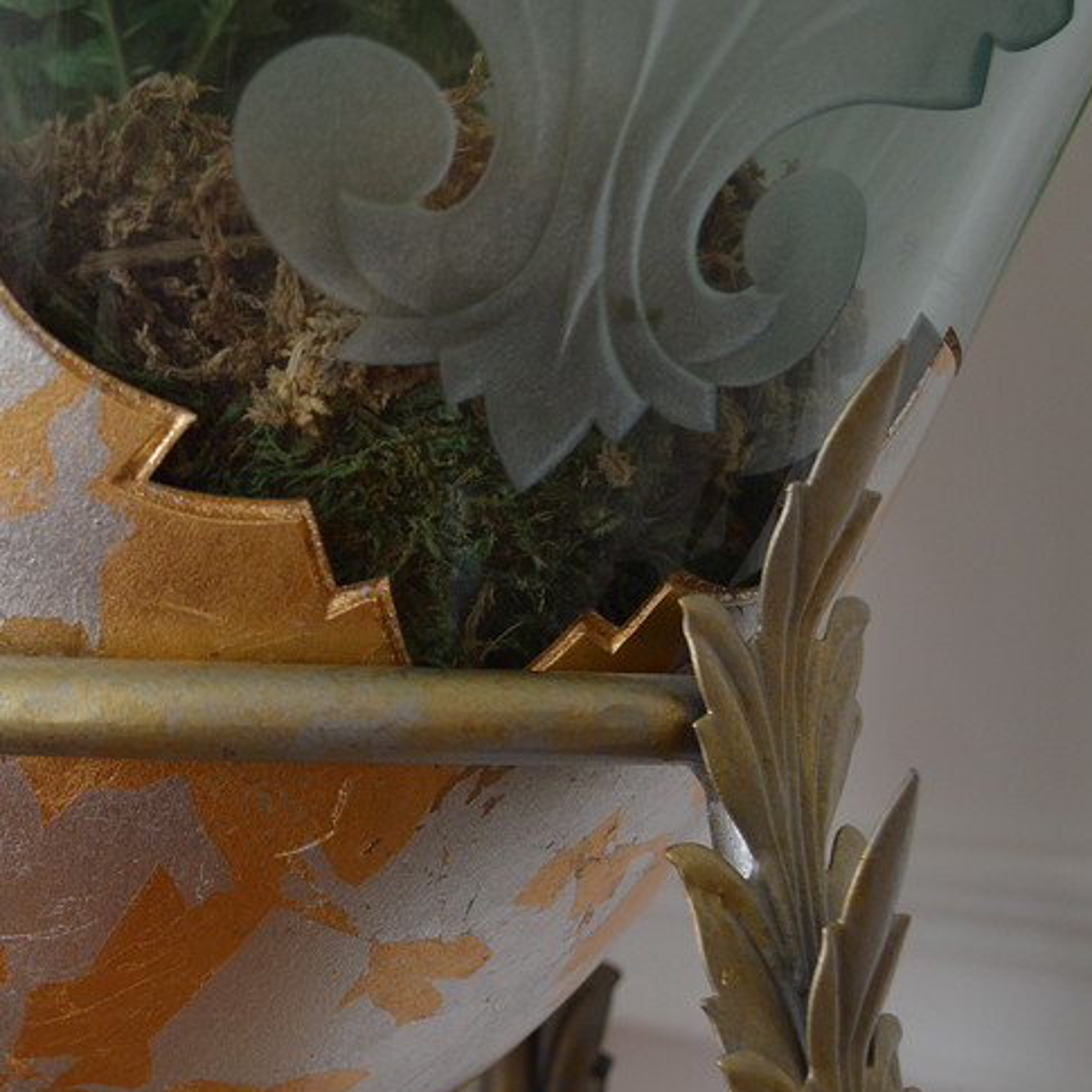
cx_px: 117
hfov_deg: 26.4
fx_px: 2248
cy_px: 713
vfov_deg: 27.2
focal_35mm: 63
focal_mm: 24
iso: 400
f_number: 4
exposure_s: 1/60
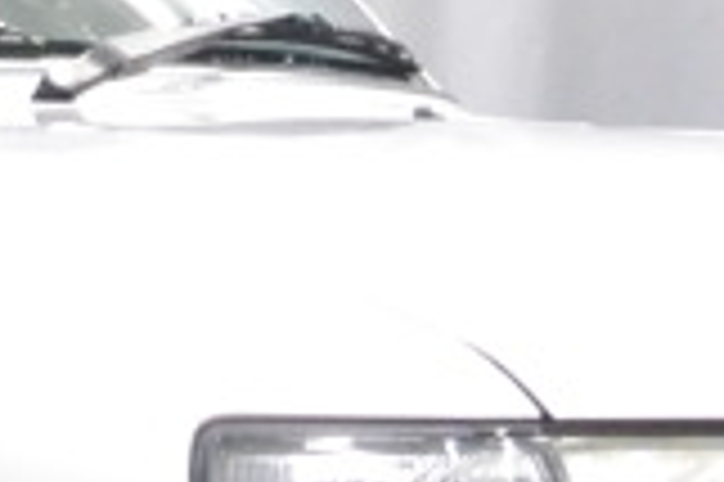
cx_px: -499
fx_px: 6228
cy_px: 750
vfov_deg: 4.4
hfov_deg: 6.5
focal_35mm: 310
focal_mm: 26
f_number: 6.3
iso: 3200
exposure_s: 1/30
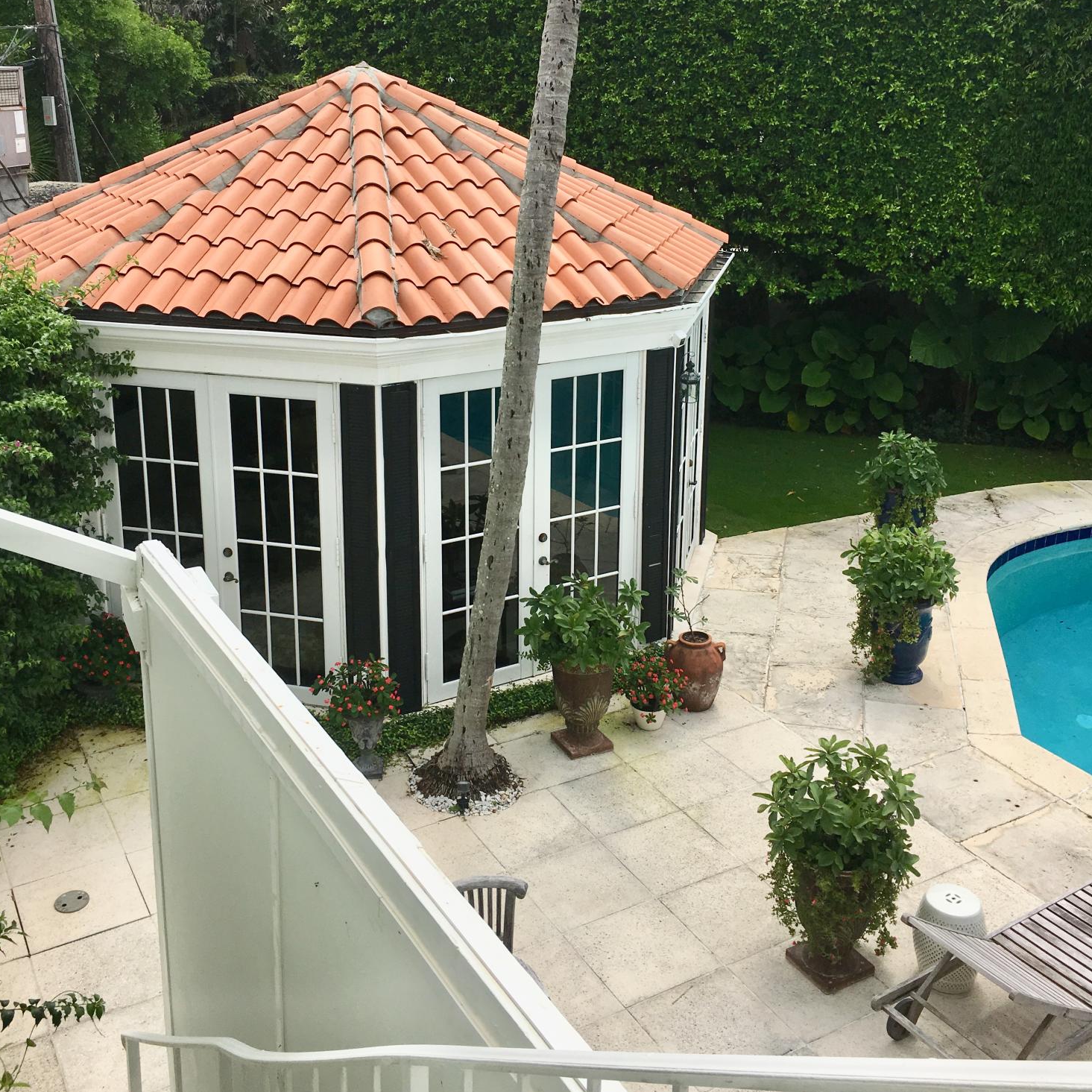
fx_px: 1249
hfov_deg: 47.2
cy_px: 393
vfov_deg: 46.7
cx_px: 543
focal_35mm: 35
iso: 25
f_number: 2.2
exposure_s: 1/1637
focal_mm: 4.15
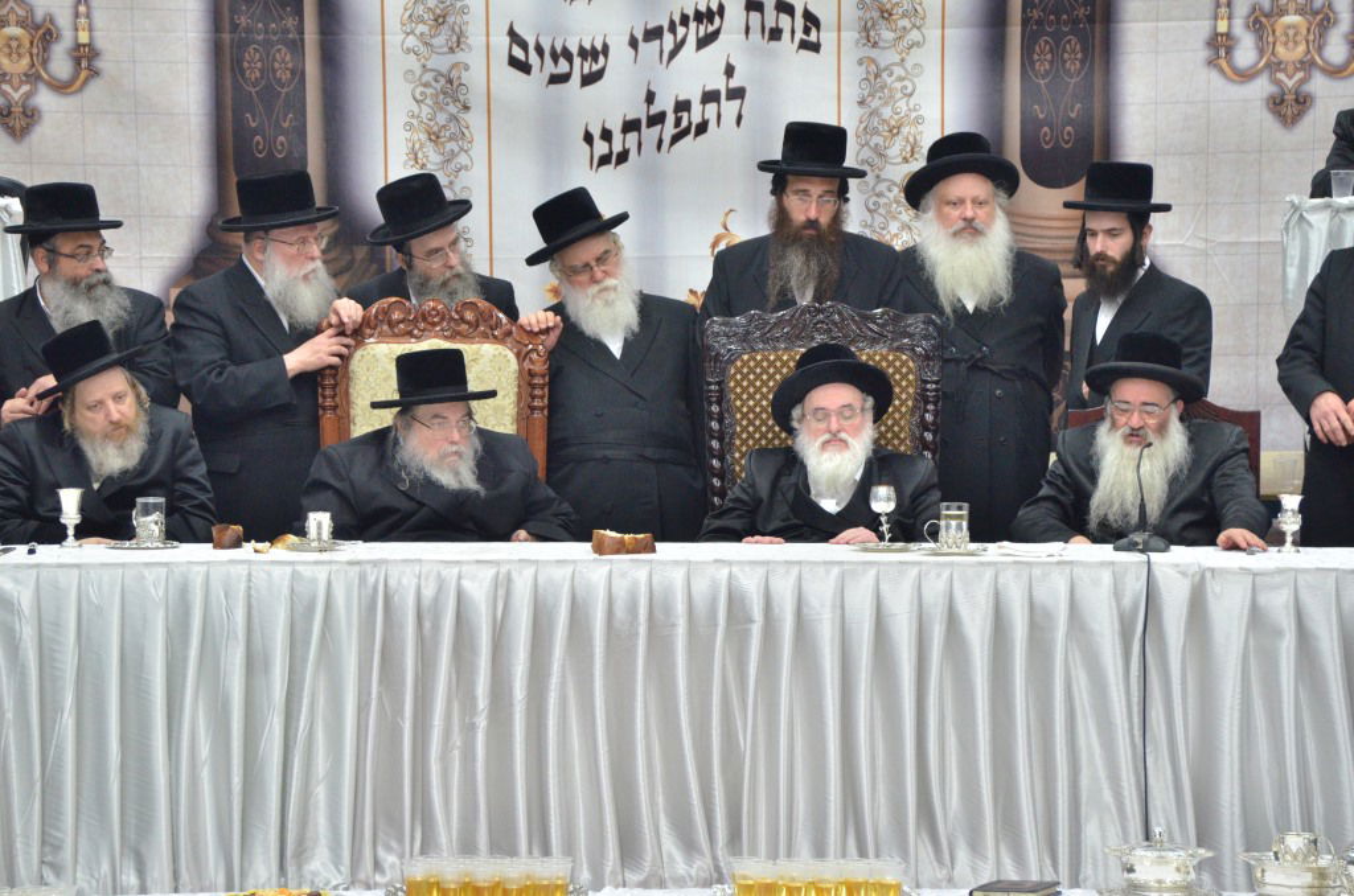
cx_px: 677
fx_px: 7600
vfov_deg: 6.8
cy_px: 448
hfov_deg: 10.2
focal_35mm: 202
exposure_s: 1/125
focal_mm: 135
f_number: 5.6
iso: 2000
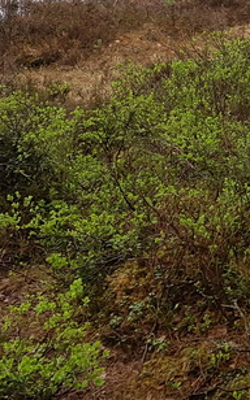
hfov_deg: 13.7
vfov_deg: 23.0
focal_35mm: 86
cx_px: 439
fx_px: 939
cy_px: -13
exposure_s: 1/194
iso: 50
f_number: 1.7
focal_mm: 4.2
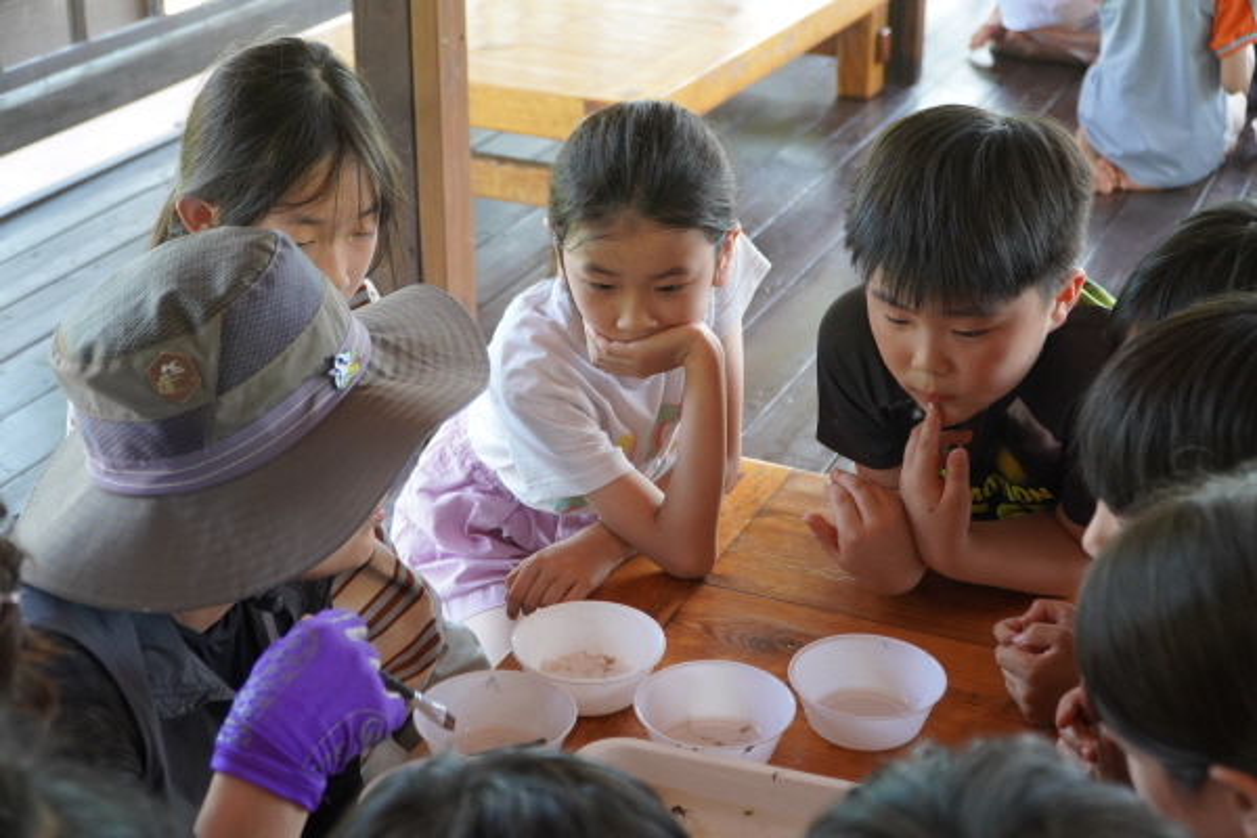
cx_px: 628
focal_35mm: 50
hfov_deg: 40.0
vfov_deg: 27.3
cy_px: 419
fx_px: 1728
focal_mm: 33
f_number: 4
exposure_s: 1/160
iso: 800
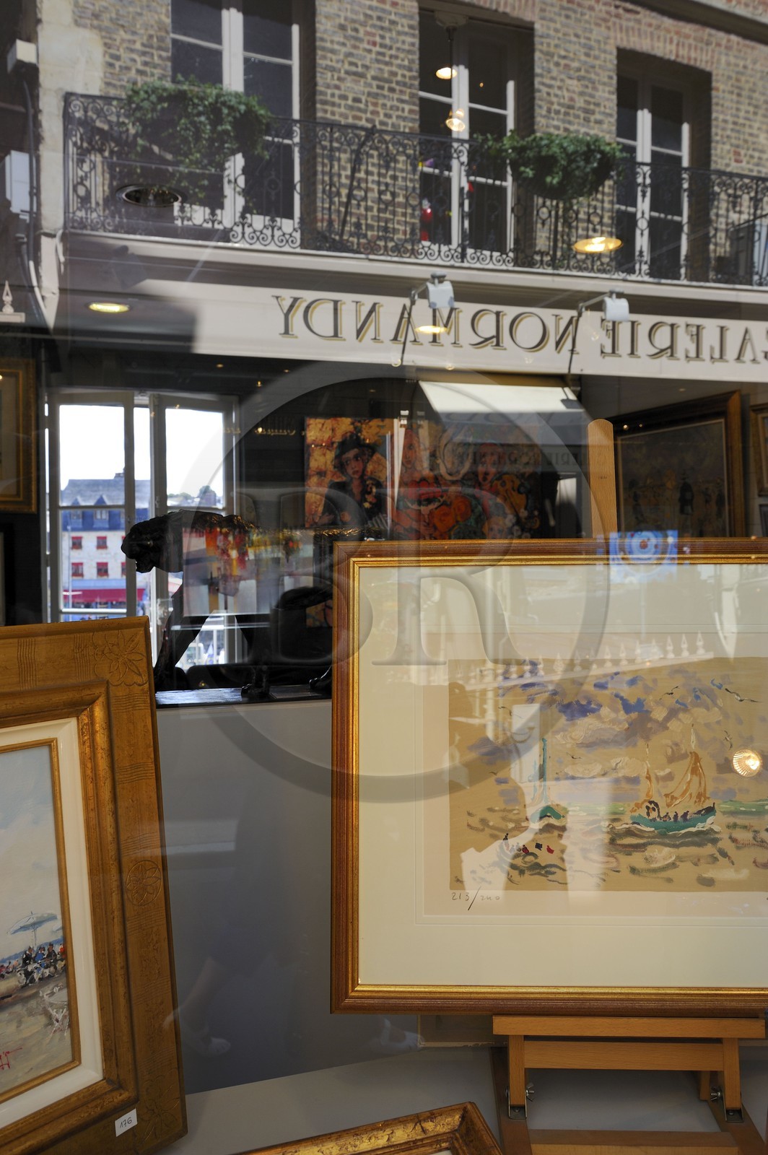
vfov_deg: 58.8
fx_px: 1026
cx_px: 384
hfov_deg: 41.0
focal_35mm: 32
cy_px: 578
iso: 200
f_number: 8
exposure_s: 1/125
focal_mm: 32
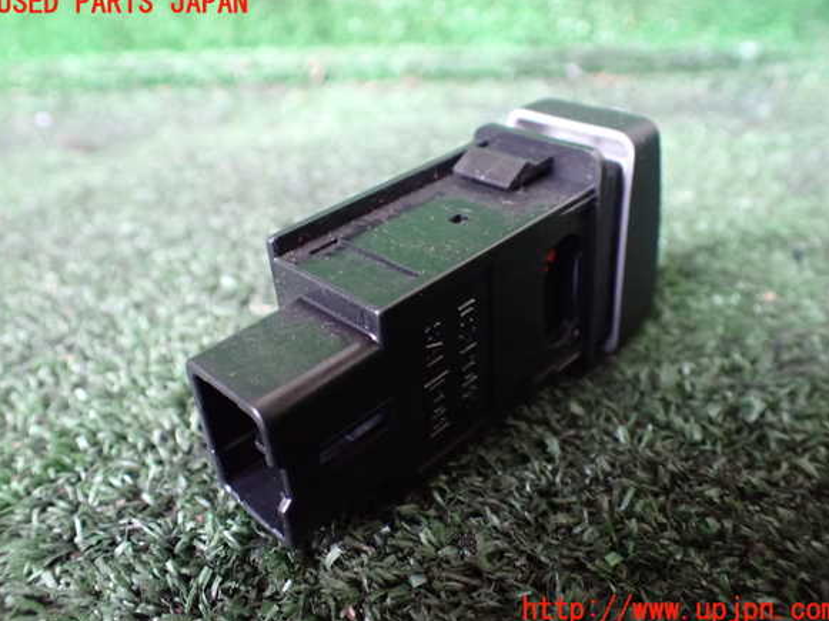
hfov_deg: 58.4
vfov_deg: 45.4
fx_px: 742
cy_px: 307
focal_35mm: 31
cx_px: 417
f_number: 2.3
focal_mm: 5.4
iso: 1250
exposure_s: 1/30
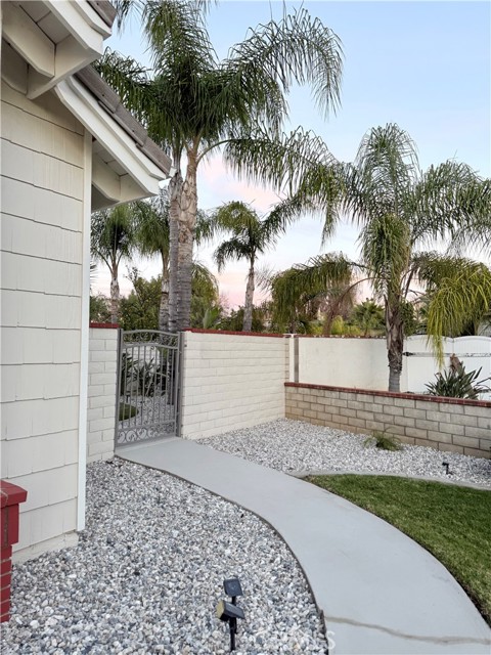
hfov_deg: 56.8
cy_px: 328
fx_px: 454
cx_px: 246
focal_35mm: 24
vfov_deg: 71.6
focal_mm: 6.76
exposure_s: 1/121
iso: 125
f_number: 1.78
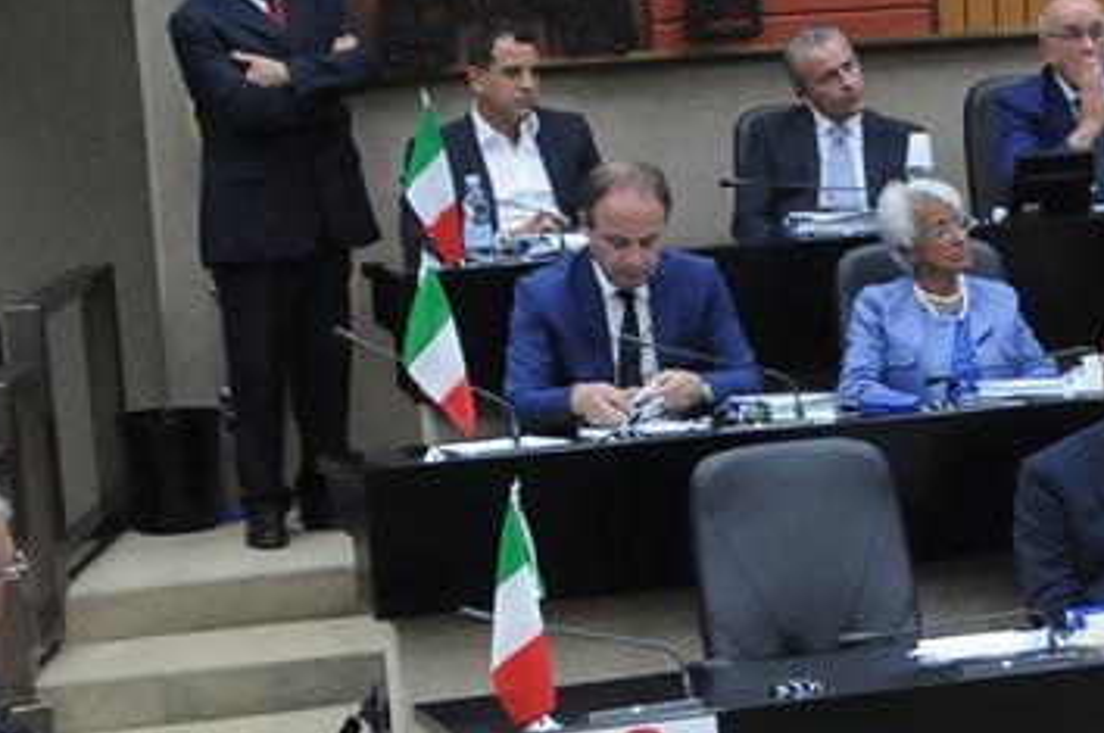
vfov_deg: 10.0
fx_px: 4196
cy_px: 536
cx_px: 1668
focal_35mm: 137
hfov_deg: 14.0
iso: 1000
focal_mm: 28
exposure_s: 1/40
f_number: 4
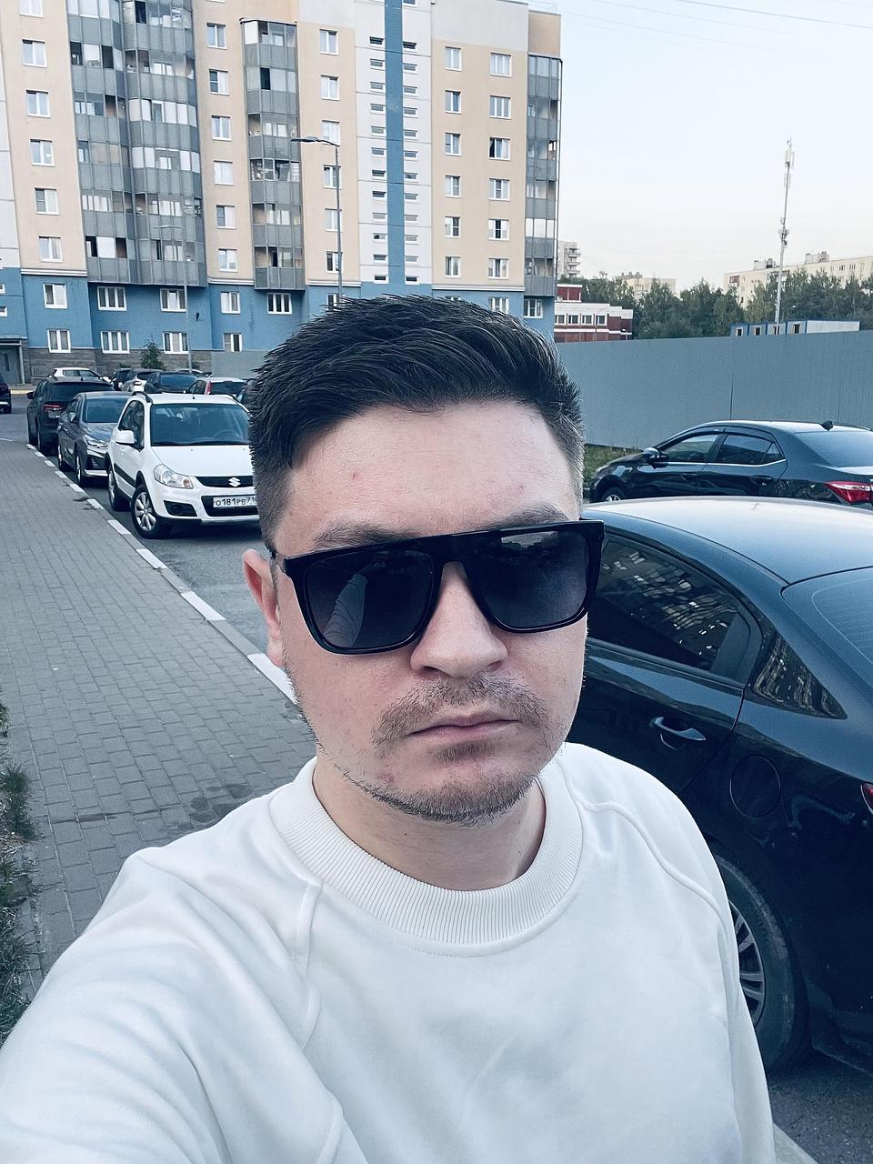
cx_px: 436
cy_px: 582
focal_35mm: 30
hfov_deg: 46.8
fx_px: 1009
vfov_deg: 60.0
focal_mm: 2.71
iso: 100
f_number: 2.2
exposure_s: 1/73
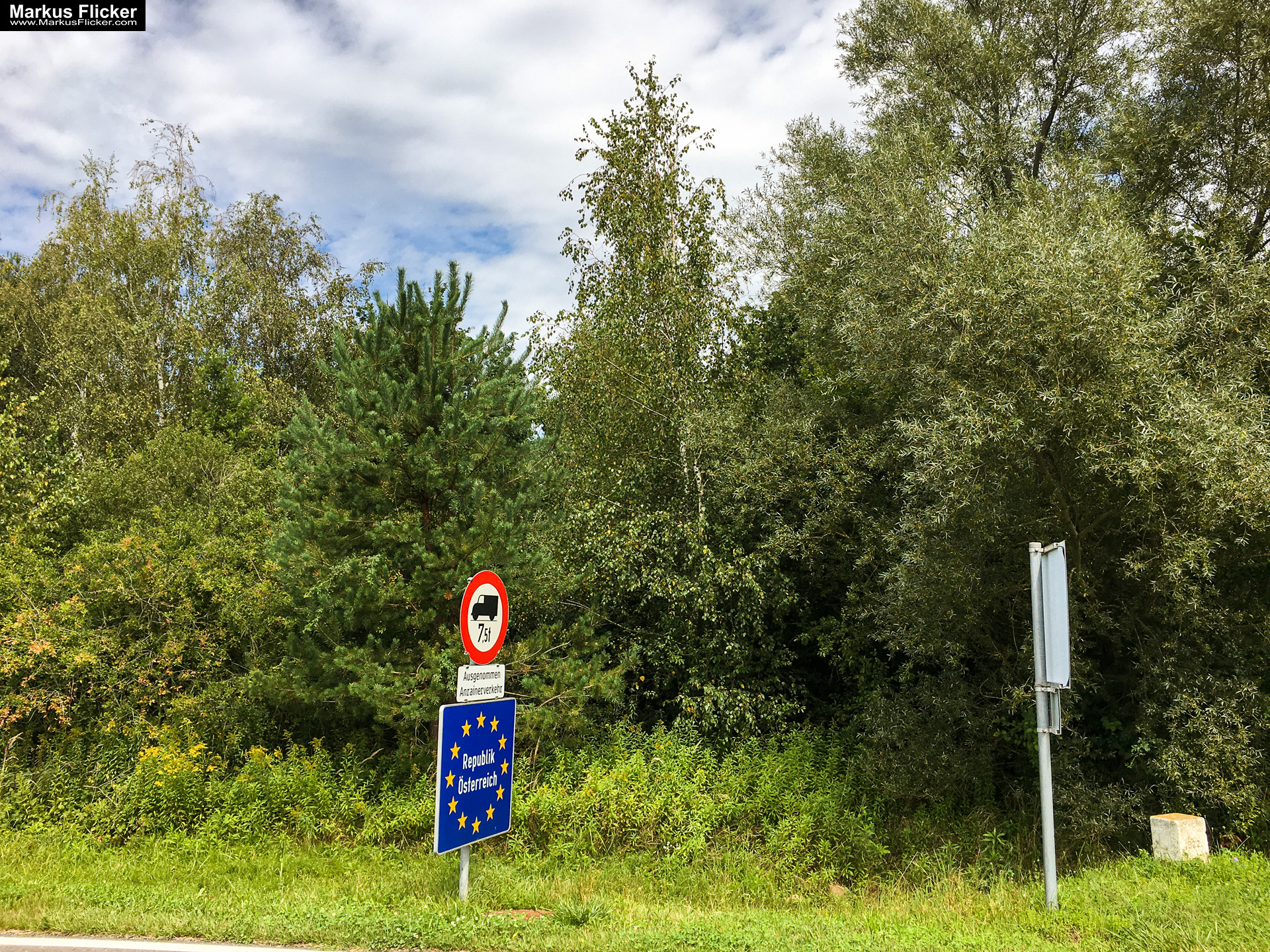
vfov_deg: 48.2
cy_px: 476
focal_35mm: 29
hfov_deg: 61.7
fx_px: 1064
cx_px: 635
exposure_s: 1/1500
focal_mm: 4.15
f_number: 2.2
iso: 25
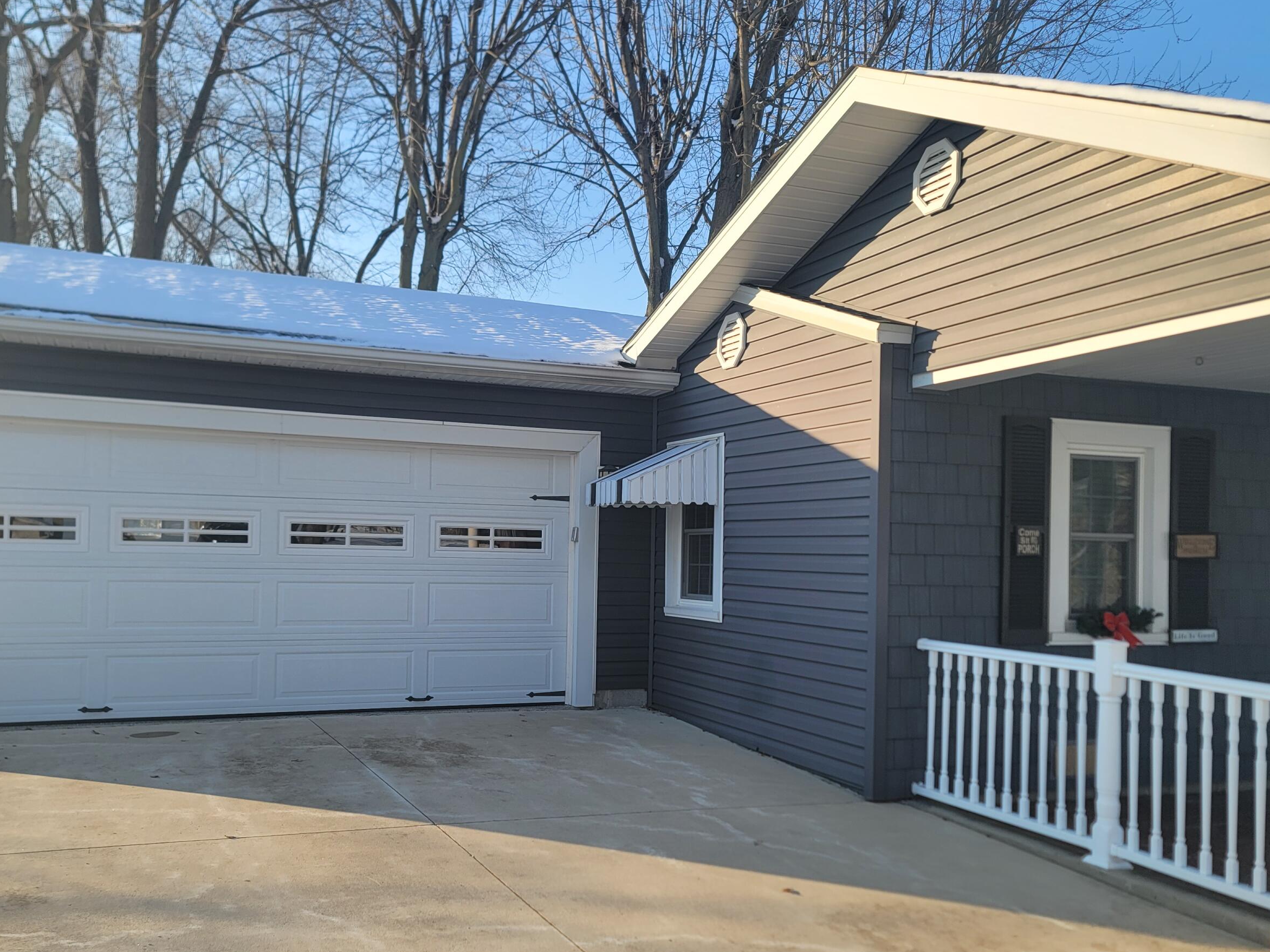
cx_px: 586
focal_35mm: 32
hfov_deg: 56.8
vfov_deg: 44.1
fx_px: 1174
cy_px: 520
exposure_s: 1/480
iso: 20
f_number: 1.8
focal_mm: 7
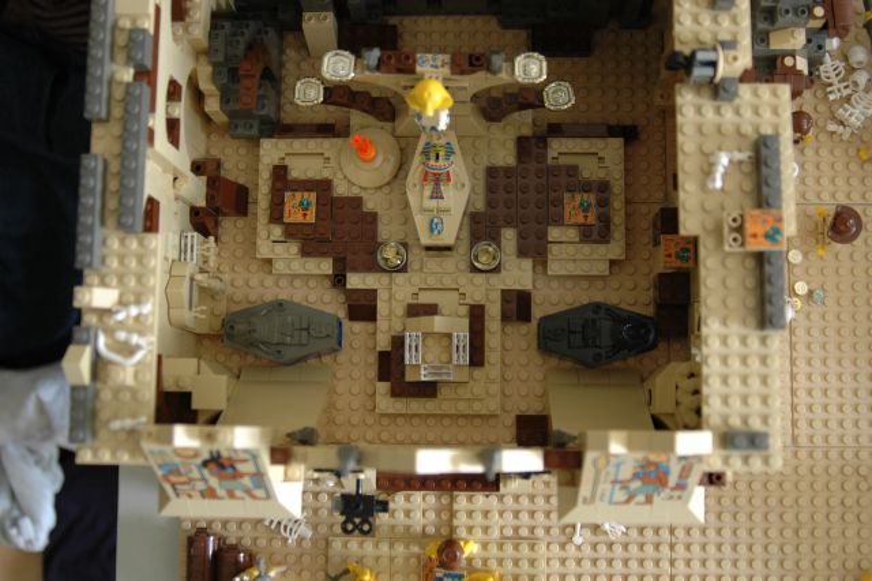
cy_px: 290
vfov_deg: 28.9
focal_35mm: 46
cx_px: 436
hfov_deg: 42.3
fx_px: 1126
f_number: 3.5
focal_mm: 31
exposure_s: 1/50
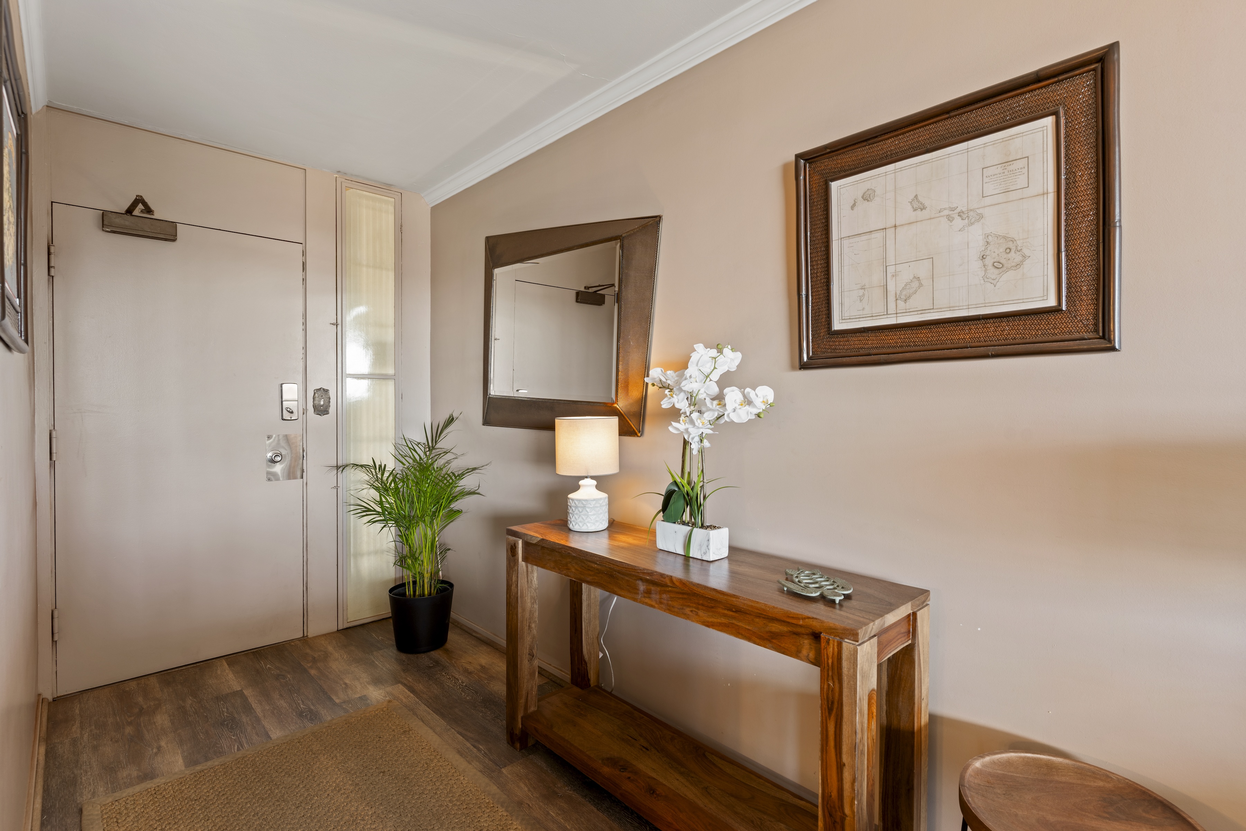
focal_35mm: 17
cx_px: 623
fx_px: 588
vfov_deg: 70.4
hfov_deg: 93.3
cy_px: 416
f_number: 8
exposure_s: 1.6
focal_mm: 17
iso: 100
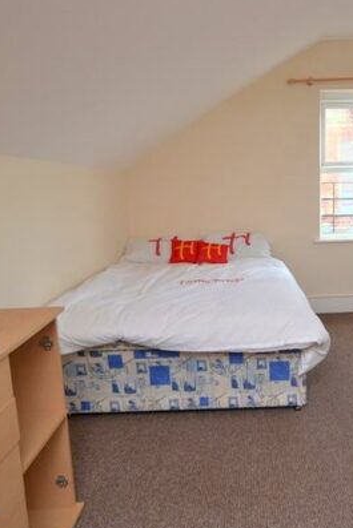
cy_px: 283
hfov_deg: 41.2
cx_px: 282
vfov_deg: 61.1
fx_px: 447
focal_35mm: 30
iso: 800
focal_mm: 11.5
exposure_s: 1/200
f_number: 3.5
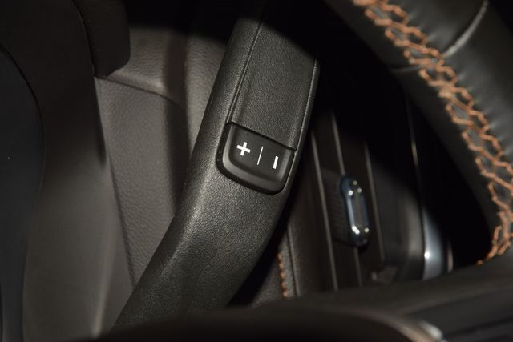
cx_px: 256
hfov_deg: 19.5
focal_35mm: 105
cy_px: 171
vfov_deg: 13.0
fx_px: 1496
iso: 100
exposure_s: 1/125
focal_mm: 70
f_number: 8
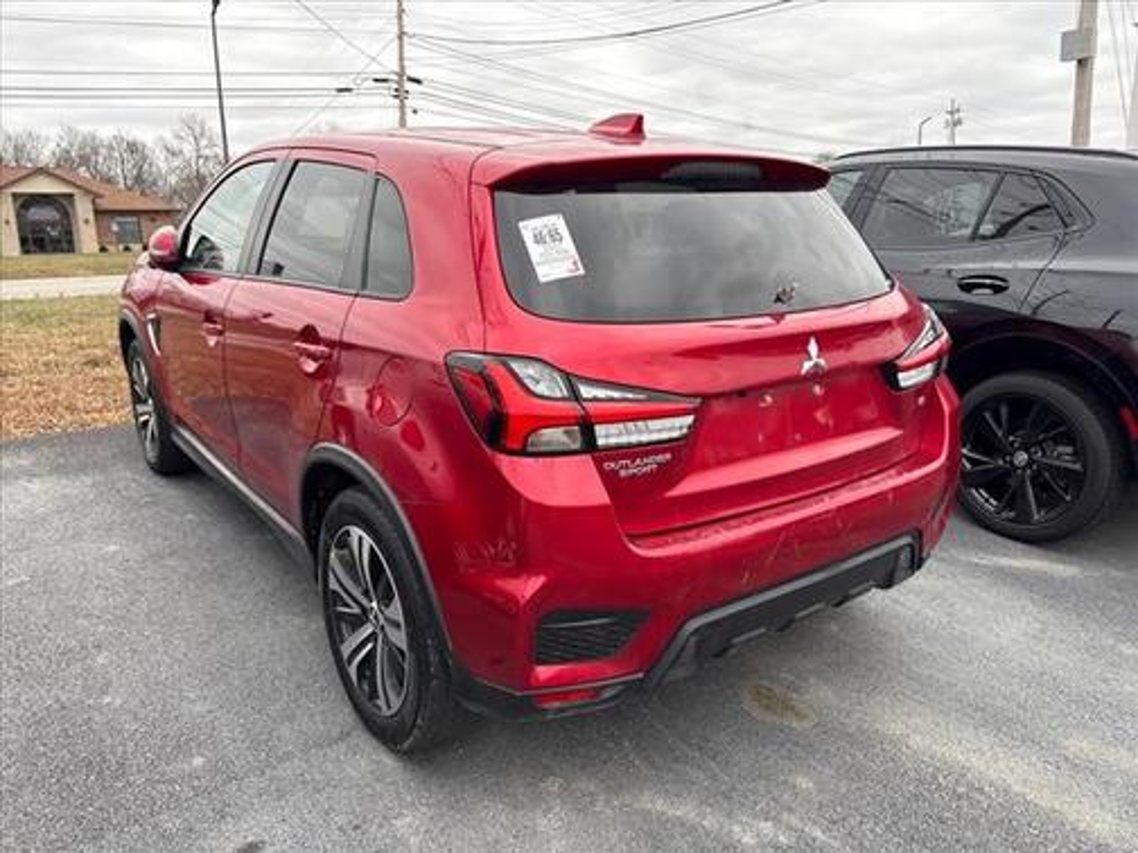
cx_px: 569
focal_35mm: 26
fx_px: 855
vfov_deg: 53.1
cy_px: 426
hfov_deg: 67.3
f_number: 1.6
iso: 64
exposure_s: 1/341
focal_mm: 5.96
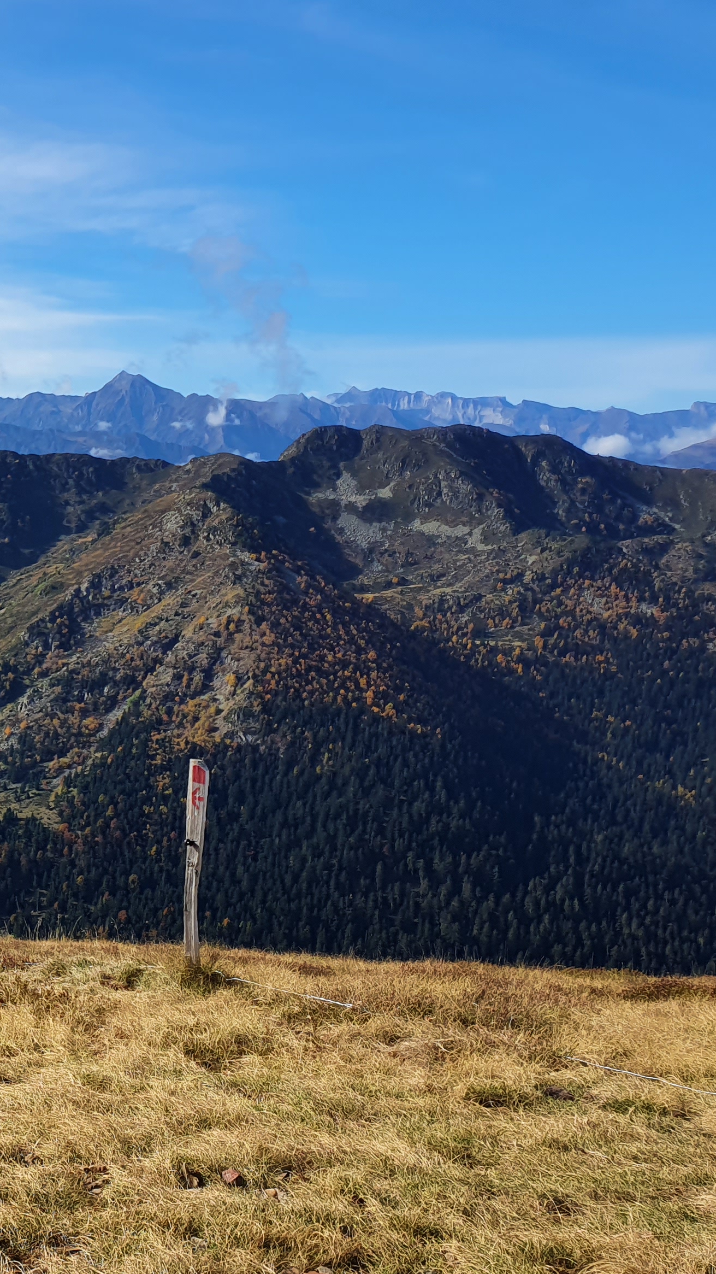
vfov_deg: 42.1
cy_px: 660
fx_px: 1654
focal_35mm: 49
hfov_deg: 22.2
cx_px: -184
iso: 50
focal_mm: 4.32
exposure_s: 1/3280
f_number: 2.4
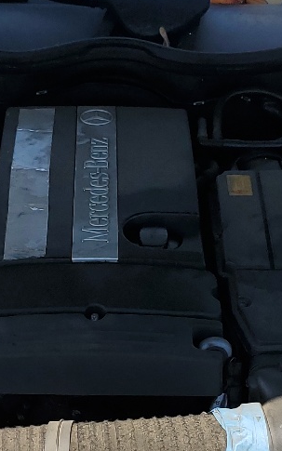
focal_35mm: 91
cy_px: 358
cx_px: 93
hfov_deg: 14.3
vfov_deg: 22.5
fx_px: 1119
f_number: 1.5
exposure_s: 1/2500
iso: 50
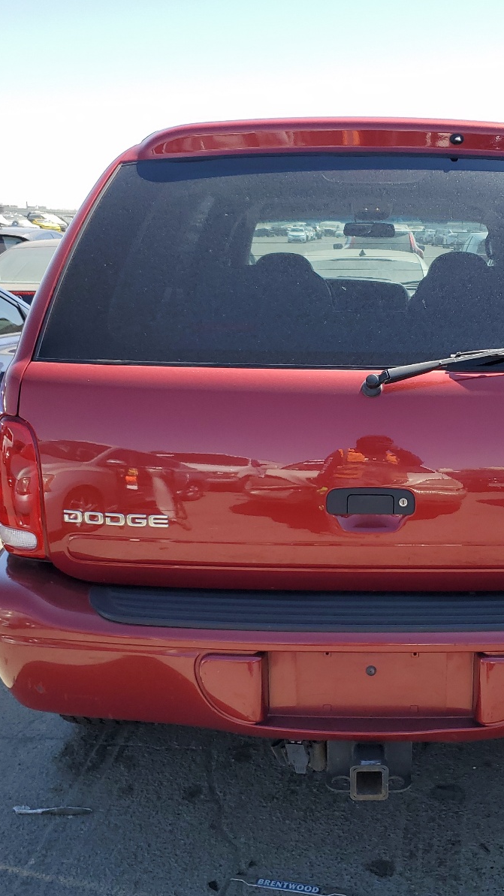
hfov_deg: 30.6
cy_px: 449
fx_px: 903
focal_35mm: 38
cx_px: 381
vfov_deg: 52.8
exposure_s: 1/1429
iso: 50
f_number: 1.5
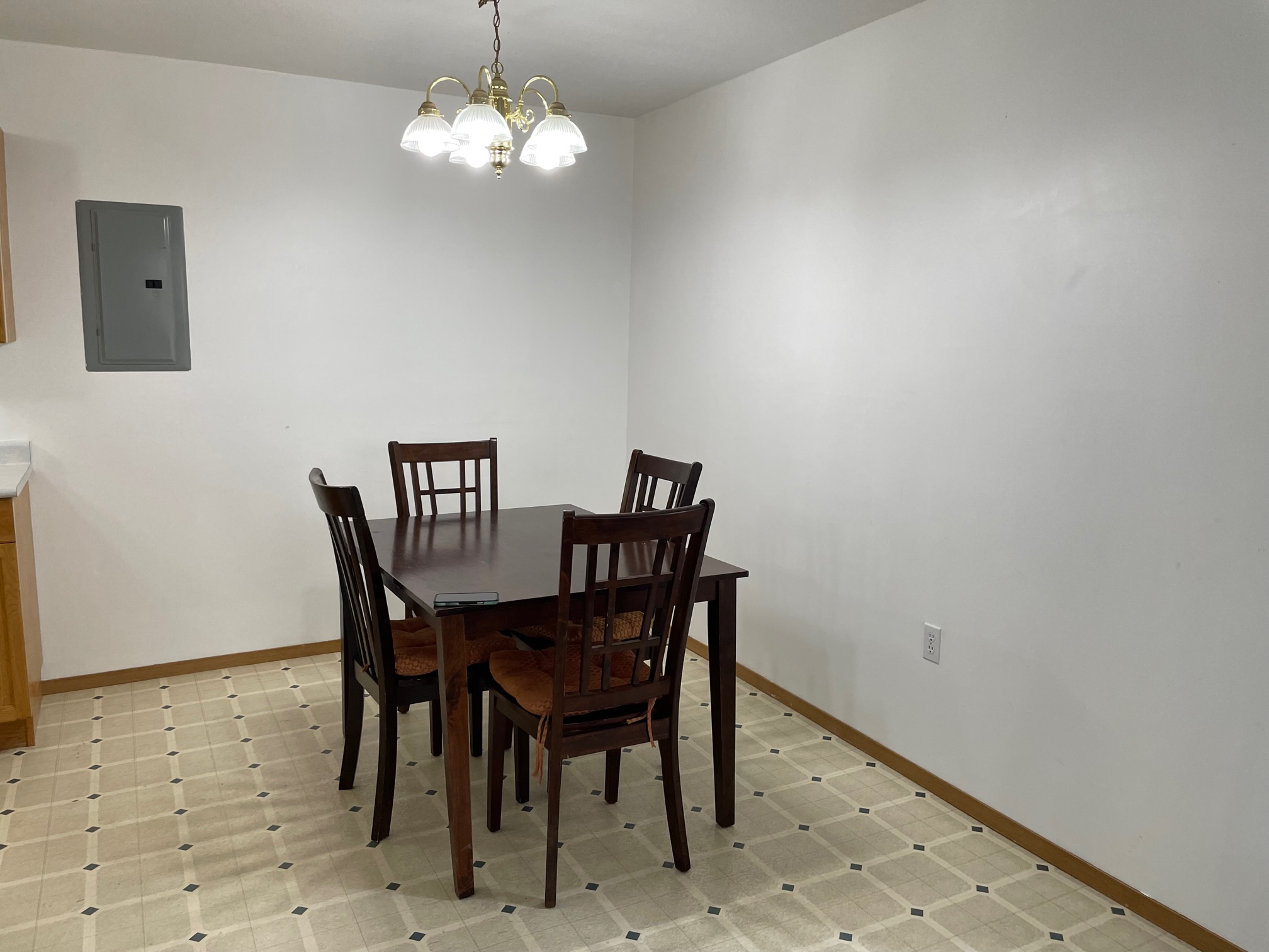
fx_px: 953
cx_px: 634
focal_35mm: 26
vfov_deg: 53.1
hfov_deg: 67.3
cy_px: 476
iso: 125
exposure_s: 1/120
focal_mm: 4.2
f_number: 1.6
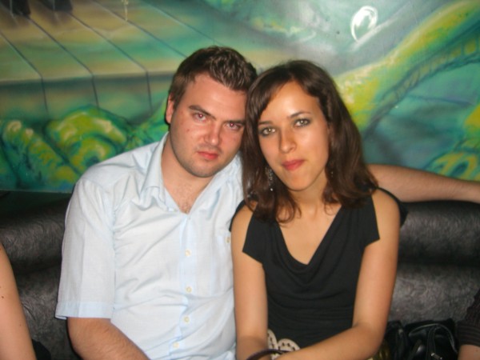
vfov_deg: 37.7
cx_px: 240
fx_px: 527
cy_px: 180
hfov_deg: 49.0
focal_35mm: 38
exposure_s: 1/60
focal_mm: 7.9
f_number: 2.8
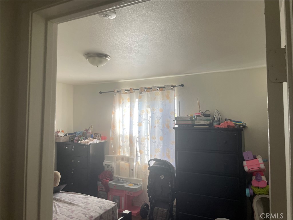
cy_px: 110
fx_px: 220
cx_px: 146
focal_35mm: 26
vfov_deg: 53.1
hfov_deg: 67.3
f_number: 1.6
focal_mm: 4.2
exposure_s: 1/106
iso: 125
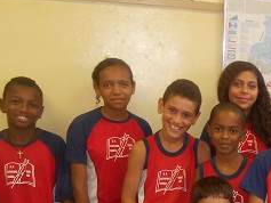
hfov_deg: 25.8
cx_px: 318
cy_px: 215
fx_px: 533
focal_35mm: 68
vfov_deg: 20.7
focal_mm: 4.6
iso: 200
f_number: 3.2
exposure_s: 1/25
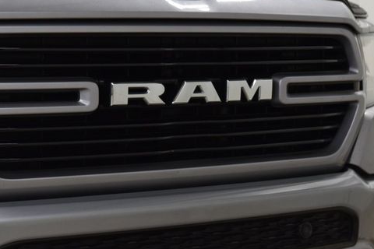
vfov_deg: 11.8
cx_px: 174
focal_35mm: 116
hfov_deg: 17.6
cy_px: 98
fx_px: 1205
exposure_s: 1/125
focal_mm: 58
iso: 1600
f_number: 4.5
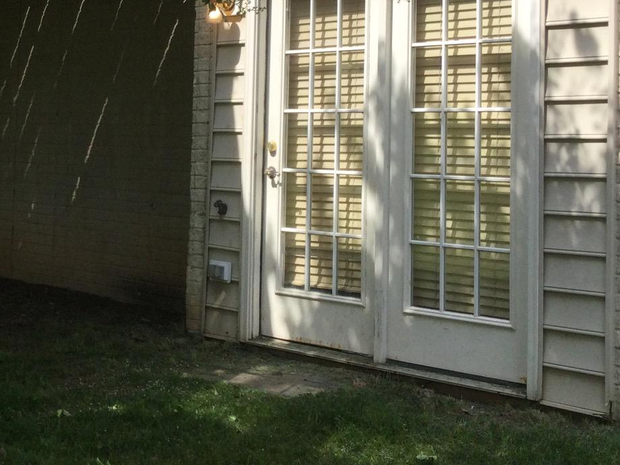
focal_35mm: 69
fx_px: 1236
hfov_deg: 27.4
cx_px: 97
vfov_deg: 21.1
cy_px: 104
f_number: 2.4
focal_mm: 3.3
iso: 25
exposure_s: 1/631
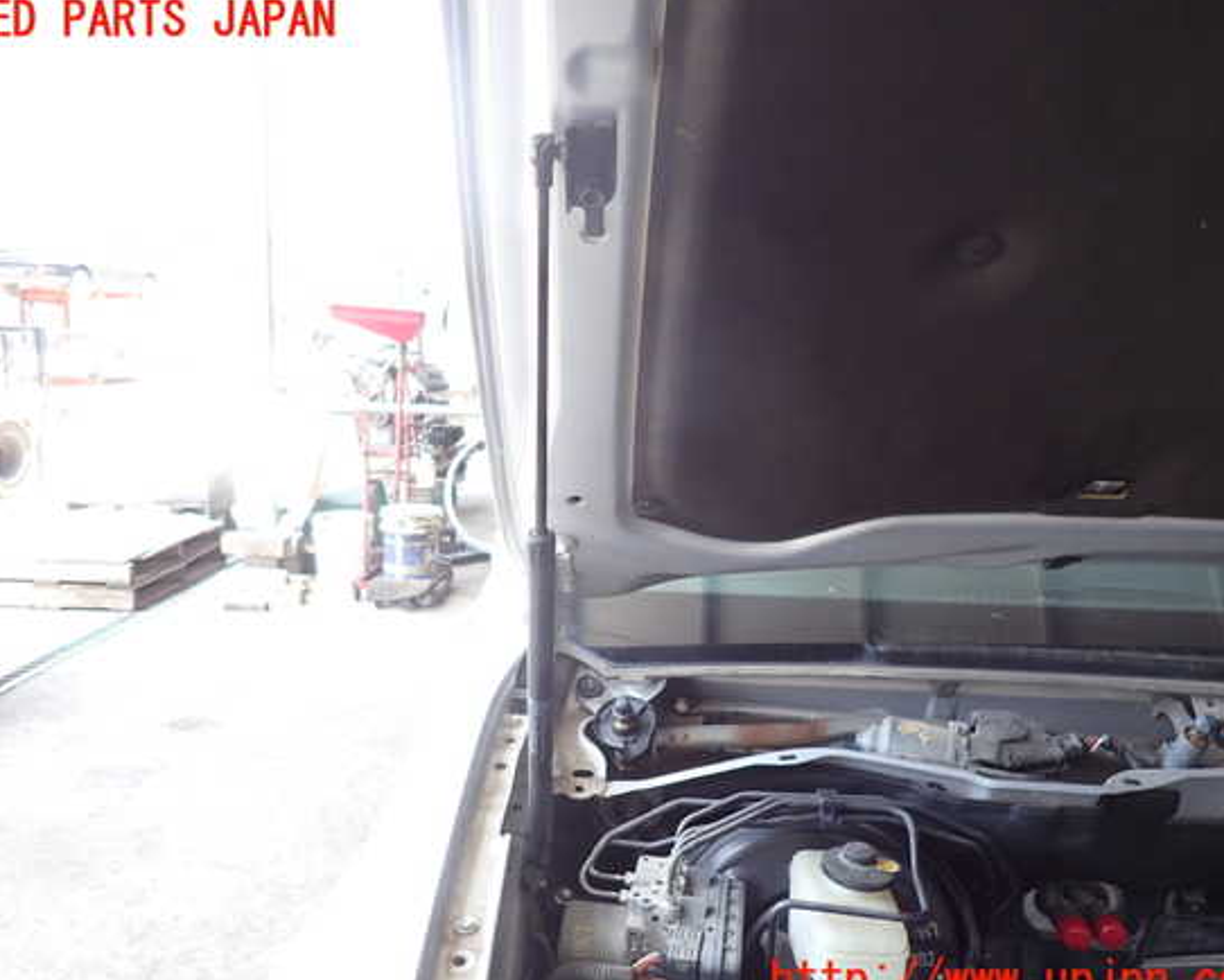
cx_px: 603
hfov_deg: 64.0
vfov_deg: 53.2
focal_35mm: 27
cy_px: 501
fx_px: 978
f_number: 2
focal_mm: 4.5
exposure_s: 1/60
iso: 100
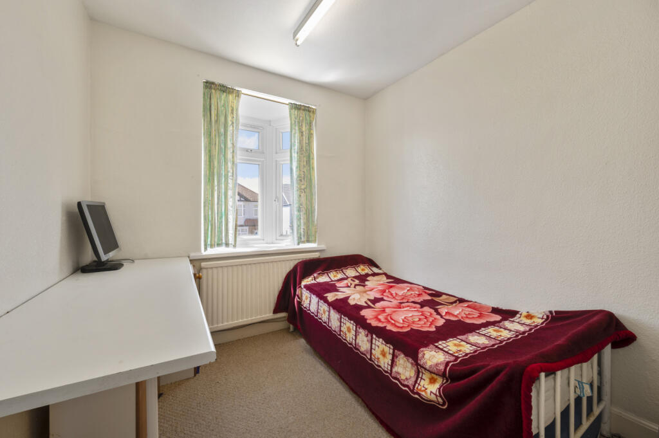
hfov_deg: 104.3
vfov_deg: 81.1
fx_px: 256
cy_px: 219
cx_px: 330
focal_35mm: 14
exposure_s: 1/2.5
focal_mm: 14
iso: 200
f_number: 16
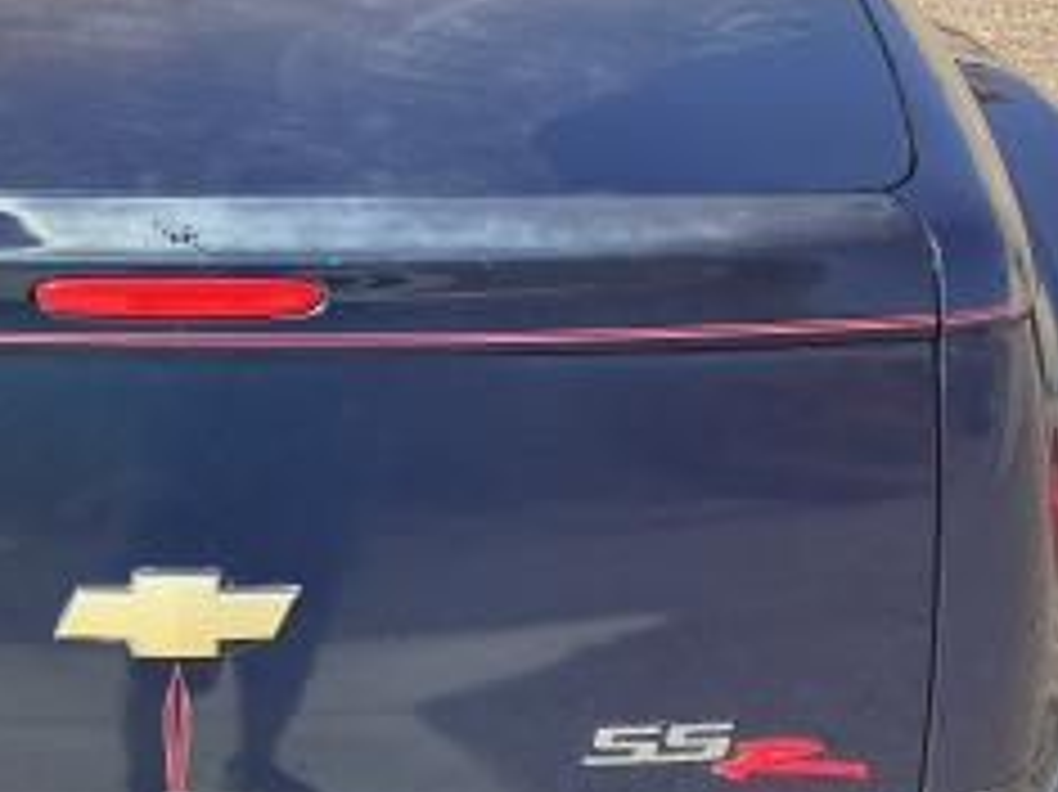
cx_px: 180
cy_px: 162
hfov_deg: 31.2
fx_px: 1833
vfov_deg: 24.0
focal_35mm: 60
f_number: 1.8
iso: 25
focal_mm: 3
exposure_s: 1/855
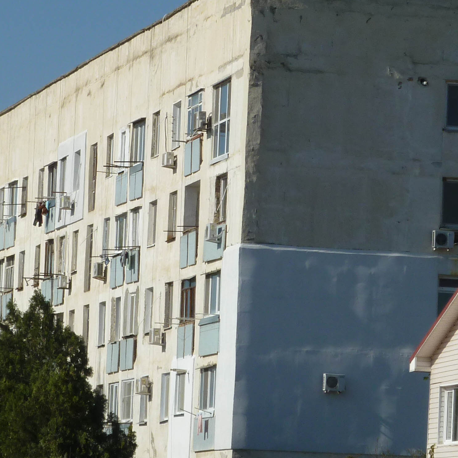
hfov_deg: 6.2
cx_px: 153
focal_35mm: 284
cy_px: 164
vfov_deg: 6.2
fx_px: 4251
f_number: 5.6
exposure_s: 1/640
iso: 80
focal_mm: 19.5
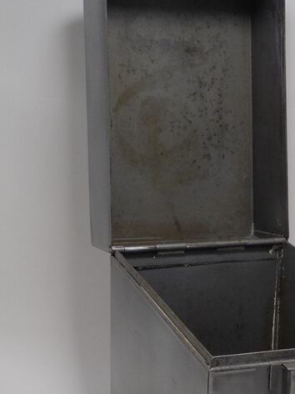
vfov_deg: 23.7
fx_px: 932
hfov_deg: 17.7
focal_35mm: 82
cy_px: 278
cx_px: 268
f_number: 4.5
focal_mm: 7.8
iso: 100
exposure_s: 1/50
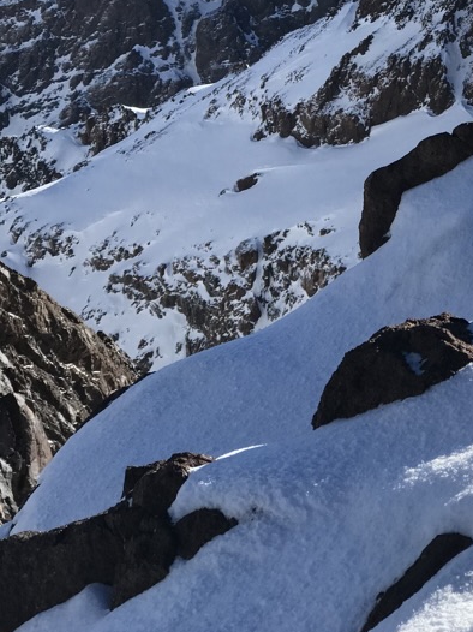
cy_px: 44
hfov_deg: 13.3
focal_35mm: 111
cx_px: 383
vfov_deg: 17.4
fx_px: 2024
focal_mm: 6.6
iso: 20
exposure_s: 1/1100
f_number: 2.8
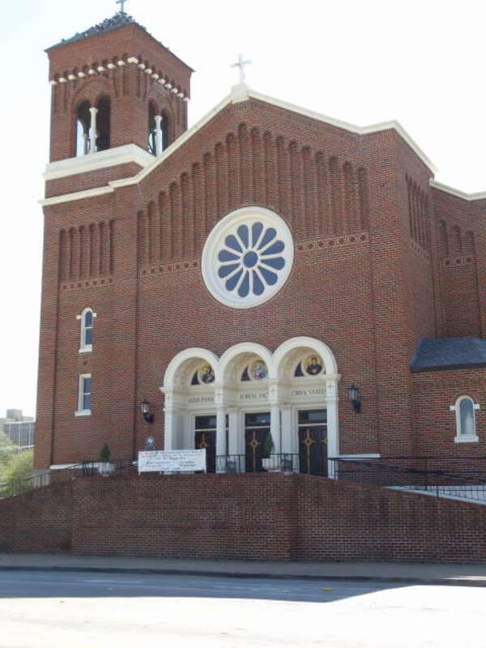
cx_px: 243
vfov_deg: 31.7
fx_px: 1142
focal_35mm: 61
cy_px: 324
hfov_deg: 24.0
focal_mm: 8.3
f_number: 4.1
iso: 80
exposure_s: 1/200
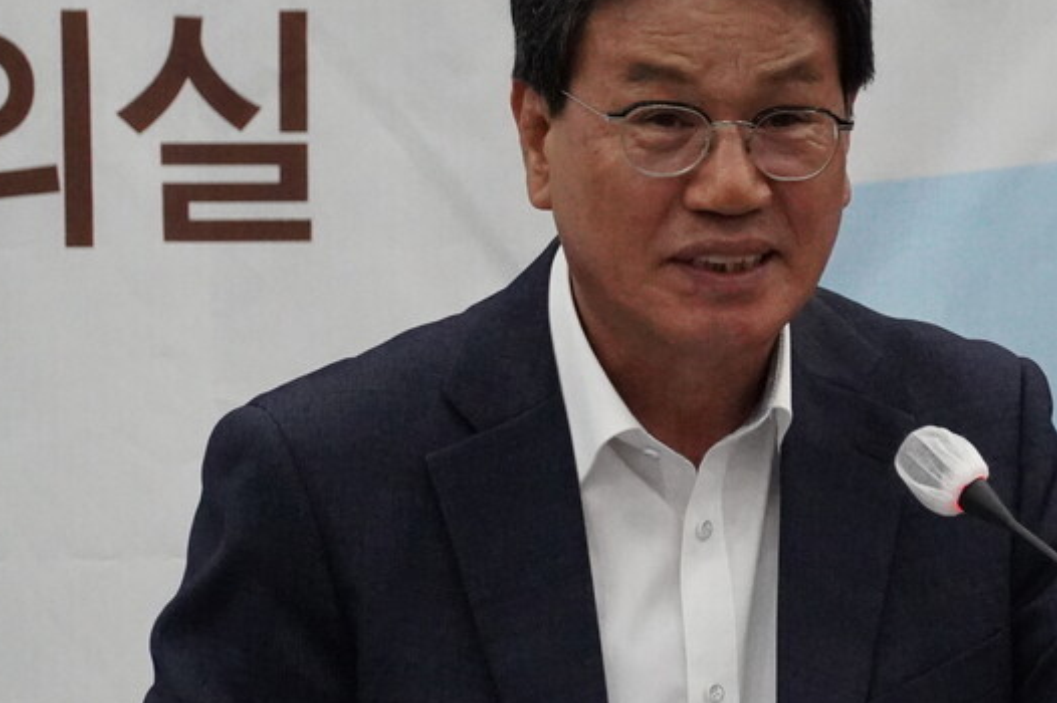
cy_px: 316
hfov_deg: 4.2
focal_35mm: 493
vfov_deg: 2.8
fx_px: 14472
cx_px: 742
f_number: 5.6
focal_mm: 135
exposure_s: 1/250
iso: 6400
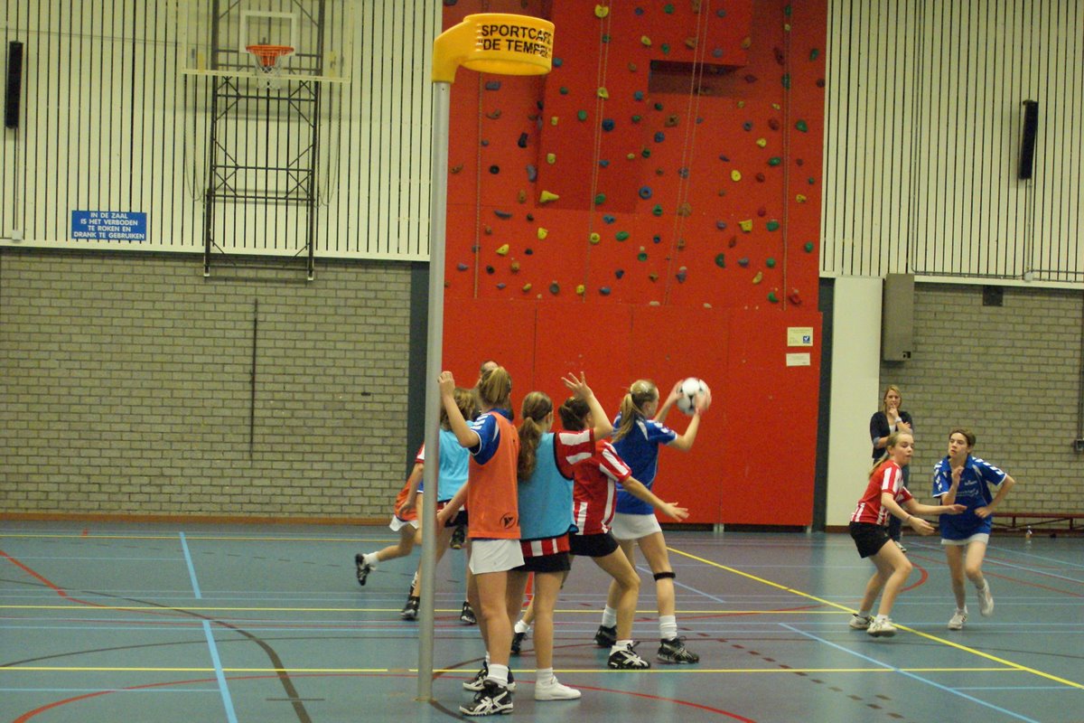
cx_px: 542
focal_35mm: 42
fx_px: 1265
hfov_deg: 46.4
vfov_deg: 31.9
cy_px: 362
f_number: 2.8
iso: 1600
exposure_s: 1/125
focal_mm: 28
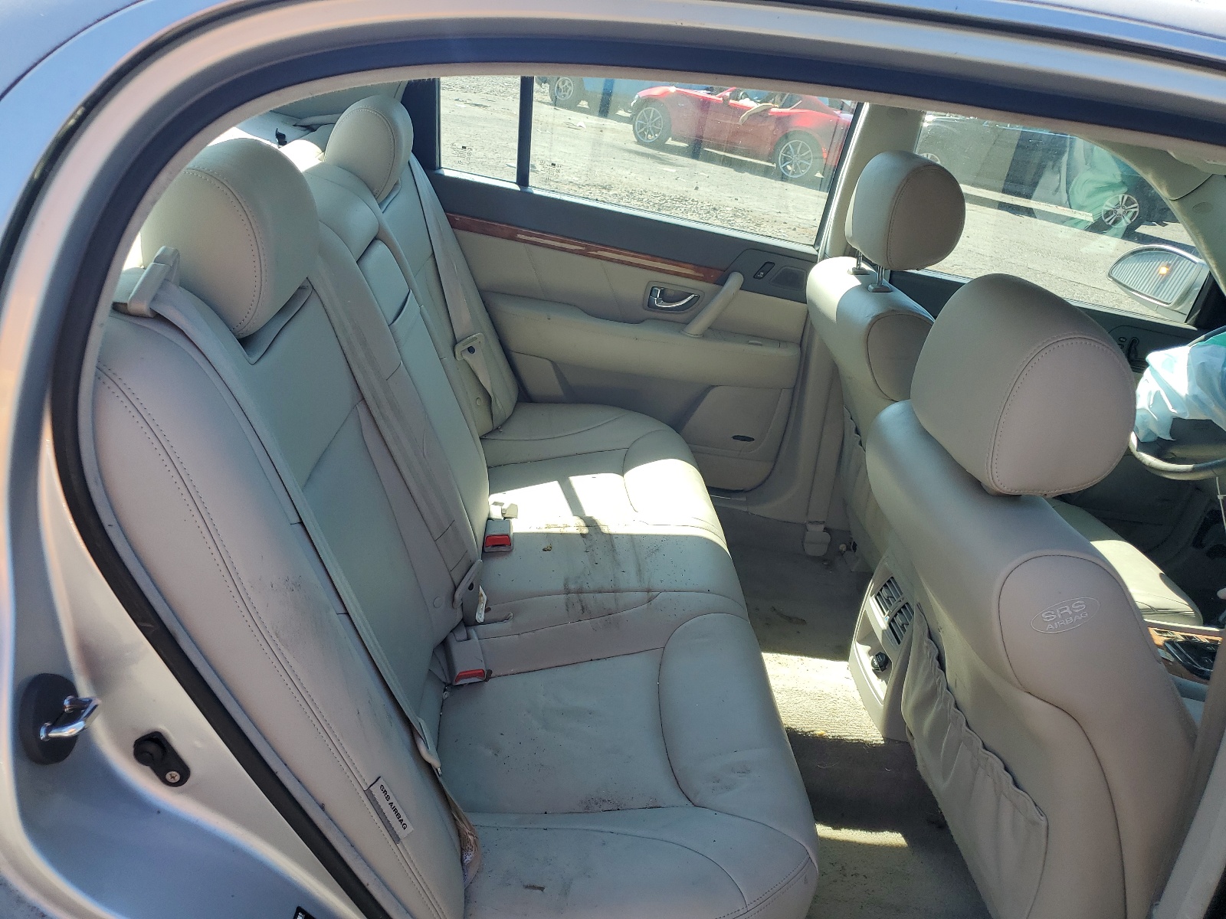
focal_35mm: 26
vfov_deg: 53.1
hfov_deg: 67.3
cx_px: 613
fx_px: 921
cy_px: 460
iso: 50
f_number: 1.5
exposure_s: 1/769
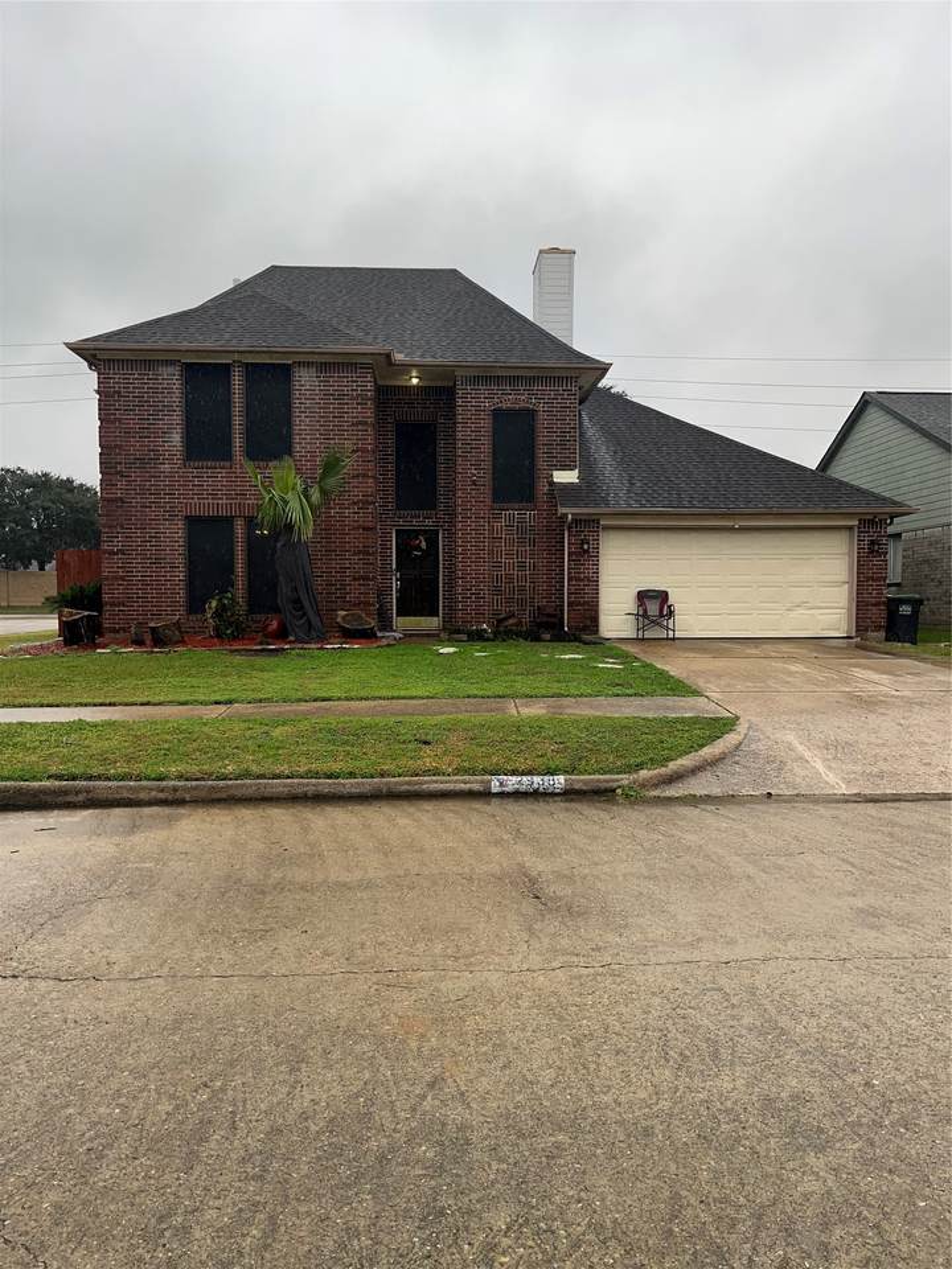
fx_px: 953
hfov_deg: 53.1
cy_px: 634
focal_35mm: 26
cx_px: 476
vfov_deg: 67.3
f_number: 1.6
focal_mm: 5.1
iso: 32
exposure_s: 1/425
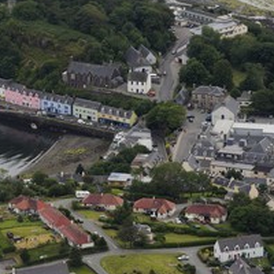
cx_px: 15
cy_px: 107
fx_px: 2633
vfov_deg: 6.0
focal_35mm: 294
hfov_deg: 5.9
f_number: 9
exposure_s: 1/800
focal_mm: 165
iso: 800
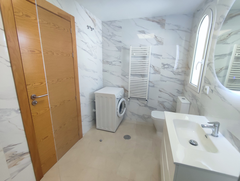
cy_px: 90
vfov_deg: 78.2
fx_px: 111
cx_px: 120
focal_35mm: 16
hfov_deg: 94.5
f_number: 2.2
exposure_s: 1/100
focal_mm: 1.65
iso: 193
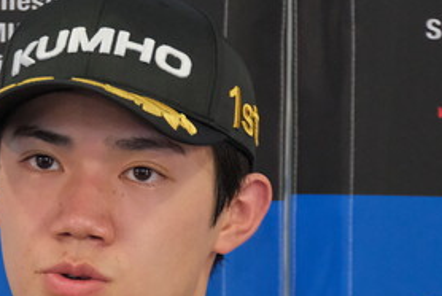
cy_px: 302
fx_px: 5752
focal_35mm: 468
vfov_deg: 2.9
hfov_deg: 4.4
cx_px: 92
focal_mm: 120.6
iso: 4000
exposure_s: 1/180
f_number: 5.8
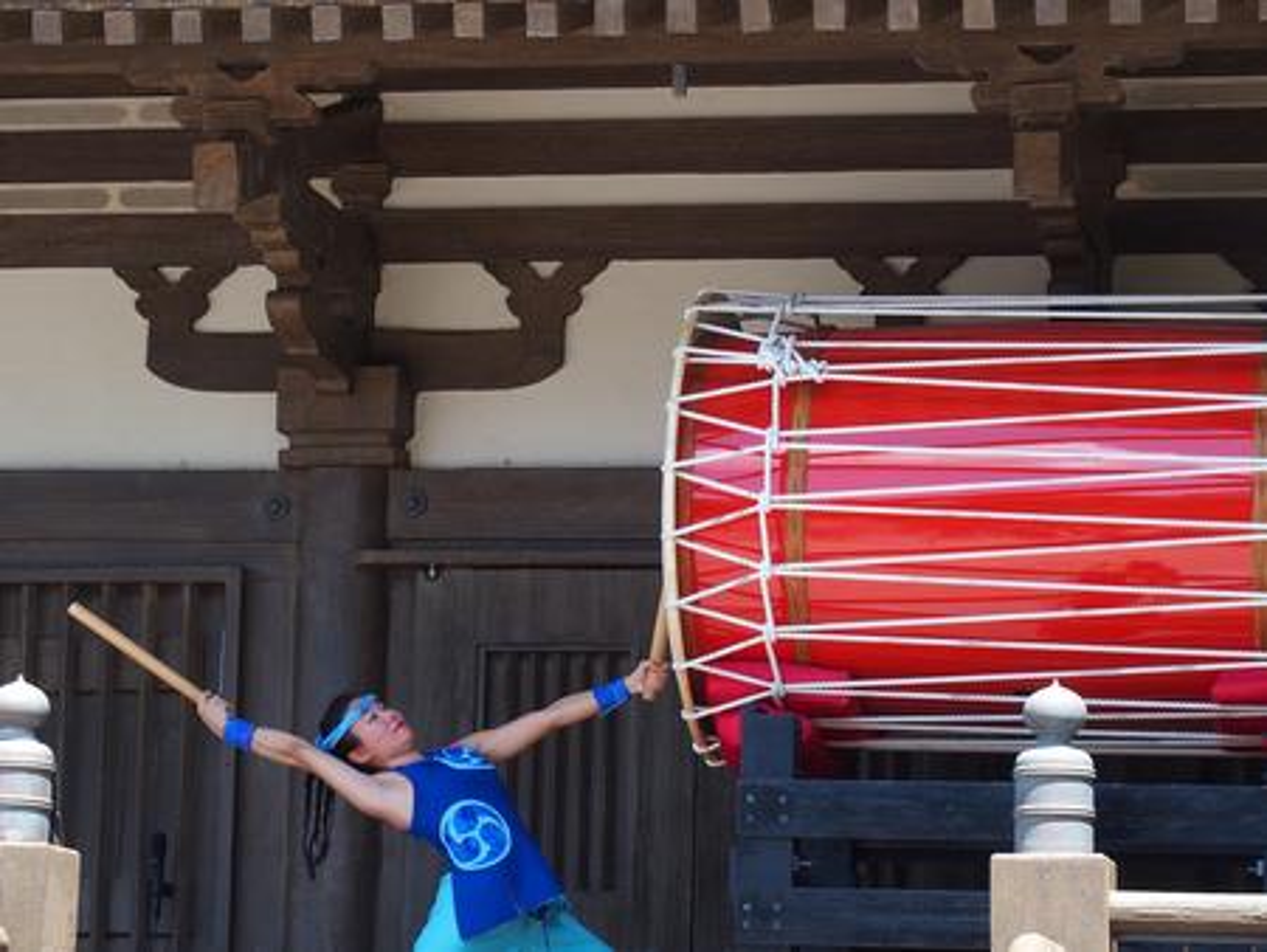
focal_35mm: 112
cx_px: 634
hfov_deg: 17.6
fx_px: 4102
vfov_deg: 13.2
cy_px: 476
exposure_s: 1/250
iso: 100
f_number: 3.5
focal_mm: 24
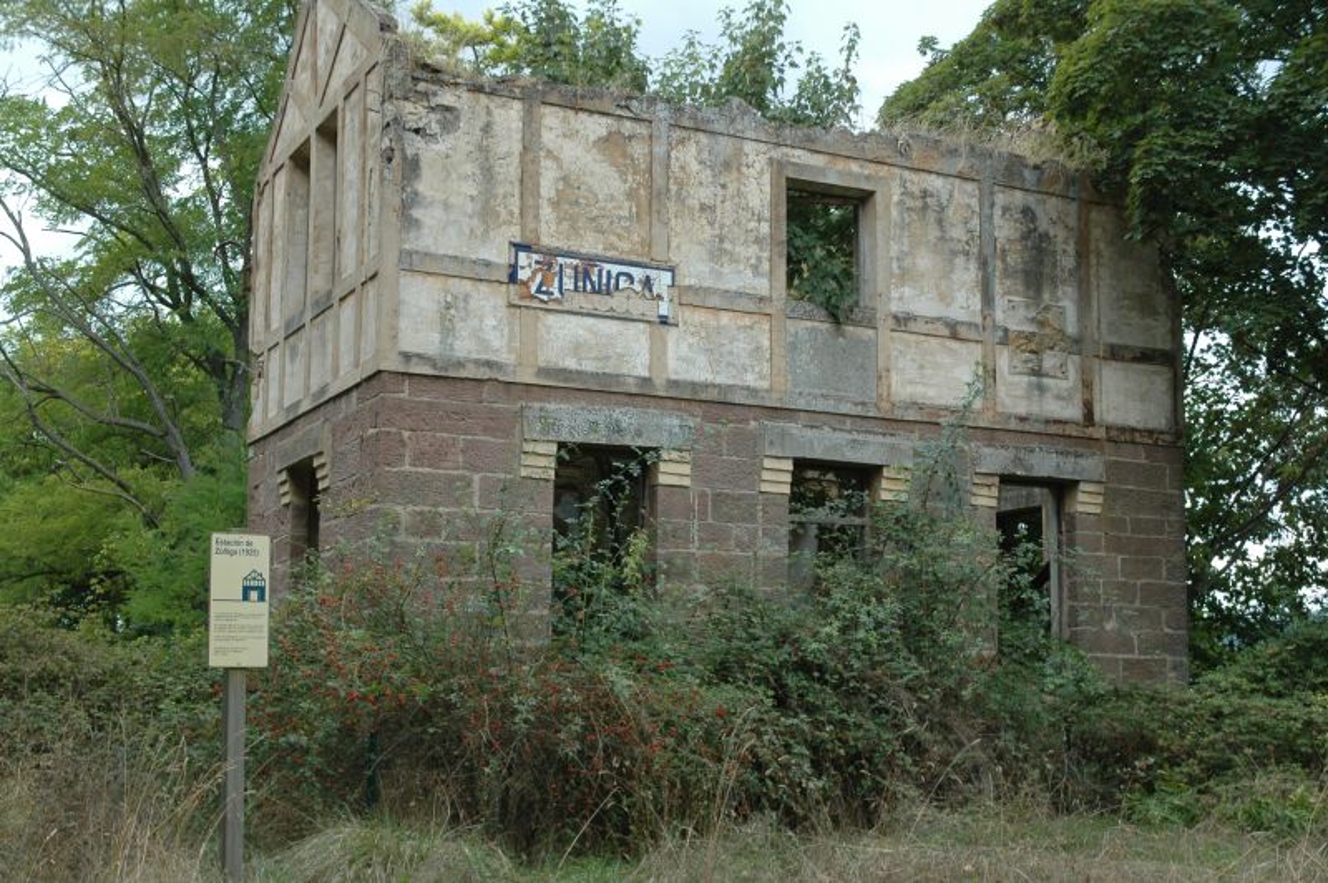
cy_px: 442
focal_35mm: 46
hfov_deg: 42.4
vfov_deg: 28.9
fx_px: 1714
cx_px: 664
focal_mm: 31
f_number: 6.3
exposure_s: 1/160
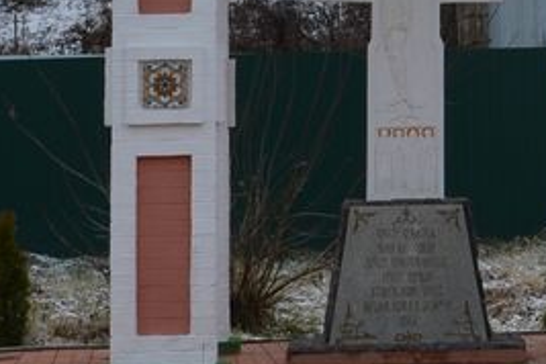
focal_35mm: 235
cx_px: 598
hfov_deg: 8.7
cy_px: -337
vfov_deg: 5.7
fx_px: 3568
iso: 200
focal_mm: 35
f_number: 8
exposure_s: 1/250
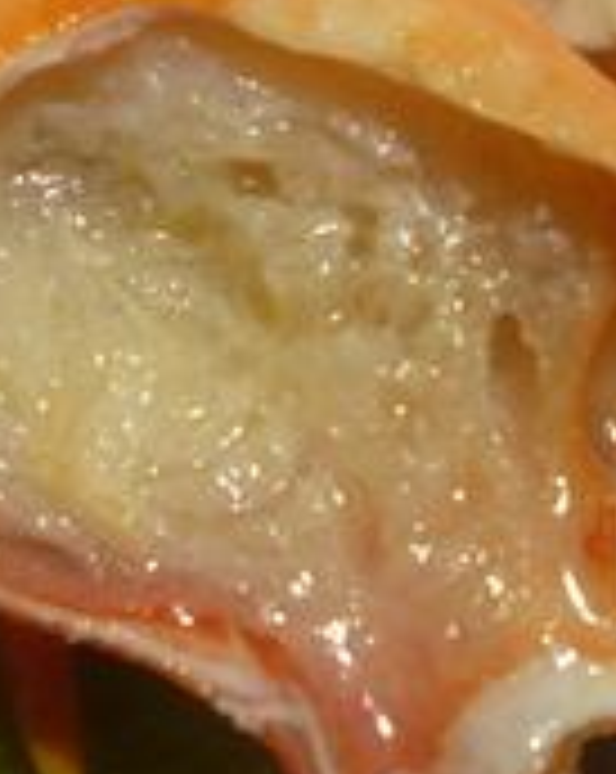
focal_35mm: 91
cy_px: 104
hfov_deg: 16.8
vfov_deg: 20.7
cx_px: 337
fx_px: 2079
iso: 100
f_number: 2.8
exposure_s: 1/40
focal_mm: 4.4
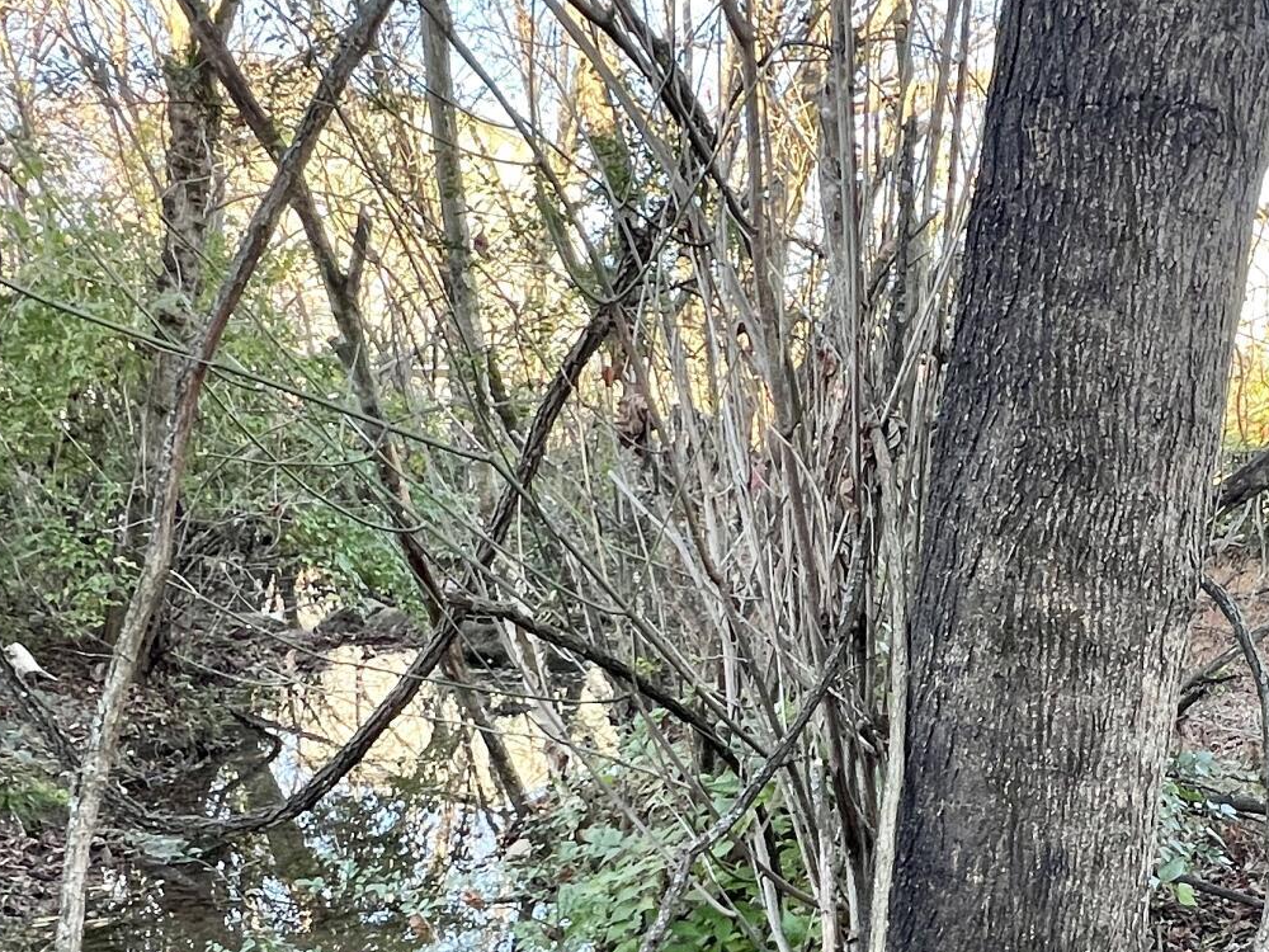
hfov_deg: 45.2
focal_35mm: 39
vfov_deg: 34.3
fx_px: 1430
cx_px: 1033
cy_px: 895
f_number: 1.8
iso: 80
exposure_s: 1/99
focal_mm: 1.57
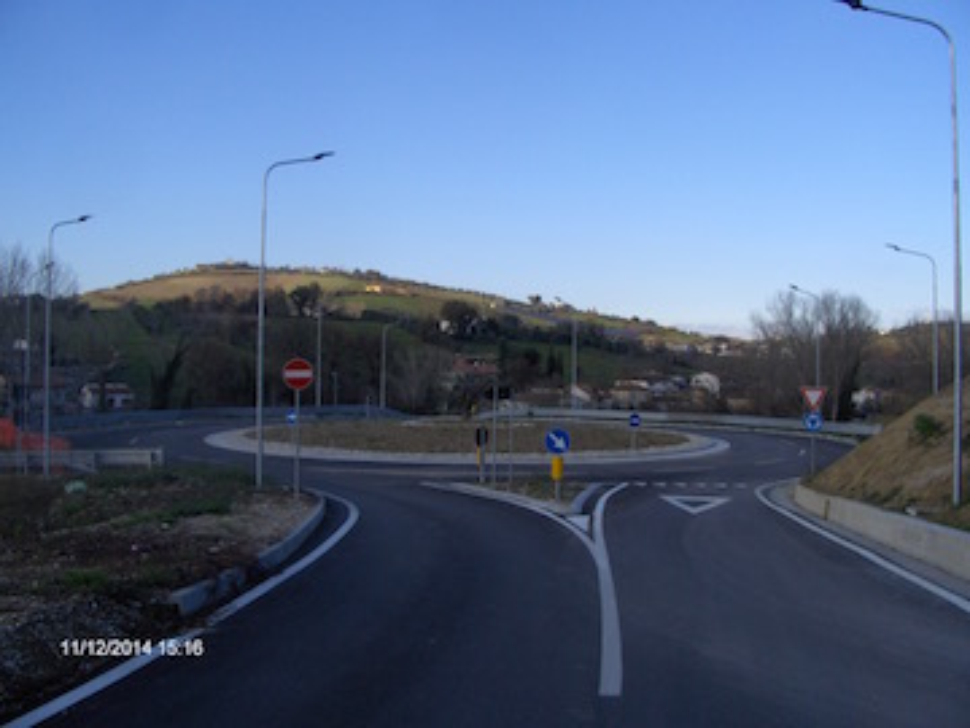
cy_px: 364
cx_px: 485
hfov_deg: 52.6
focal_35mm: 35
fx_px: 981
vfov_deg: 40.7
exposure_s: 1/366
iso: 100
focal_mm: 5.8
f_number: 4.3
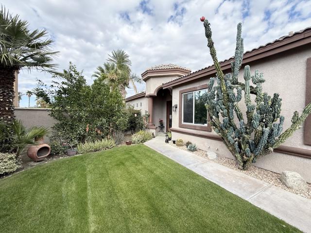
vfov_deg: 85.7
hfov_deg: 102.1
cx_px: 156
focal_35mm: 14
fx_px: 126
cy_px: 116
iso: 64
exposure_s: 1/770
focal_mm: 2.22
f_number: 2.2
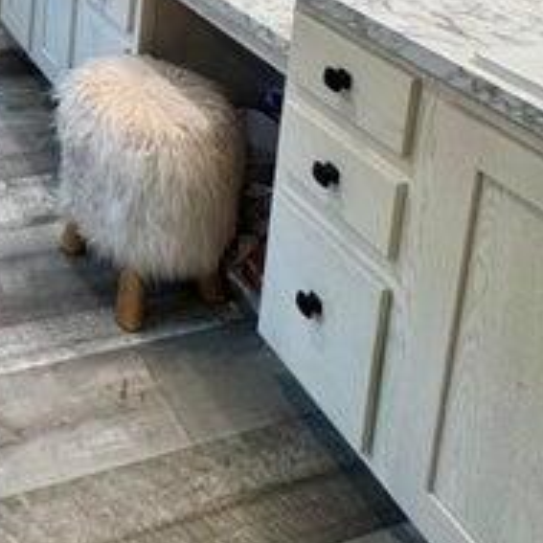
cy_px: -215
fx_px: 745
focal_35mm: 42
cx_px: -89
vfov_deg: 29.4
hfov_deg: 33.5
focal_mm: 2.22
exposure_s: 1/120
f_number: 2.2
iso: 160
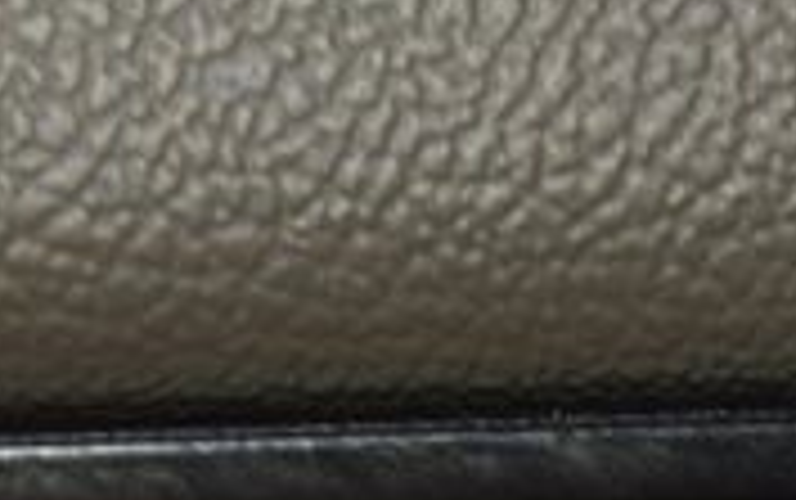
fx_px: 13441
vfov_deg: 2.1
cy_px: 1439
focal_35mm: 619
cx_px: 756
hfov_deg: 3.4
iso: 100
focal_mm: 70
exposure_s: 1/125
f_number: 8
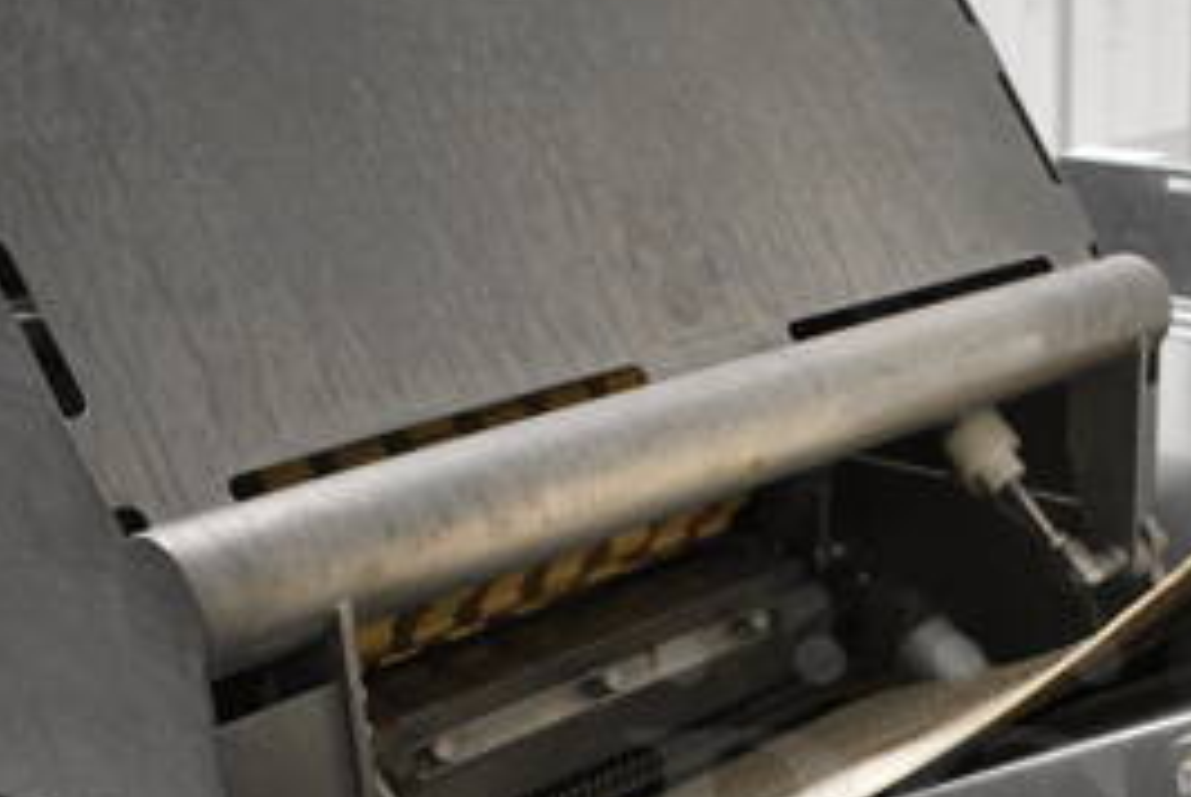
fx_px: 2053
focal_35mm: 62
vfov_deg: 21.0
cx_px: 958
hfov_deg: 31.5
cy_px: 842
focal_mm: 18
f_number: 3.5
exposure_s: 1/125
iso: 2800
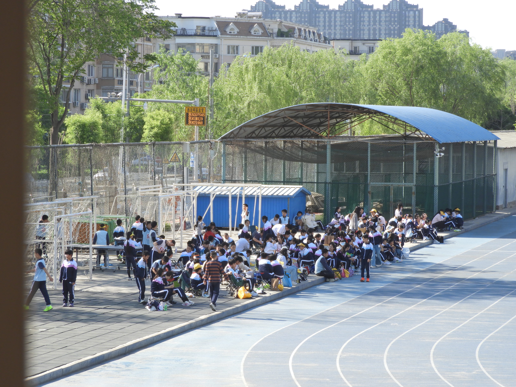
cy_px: 194
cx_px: 258
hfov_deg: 14.6
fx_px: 2012
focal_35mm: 135
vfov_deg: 11.0
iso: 100
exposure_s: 1/200
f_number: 5
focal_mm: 24.2
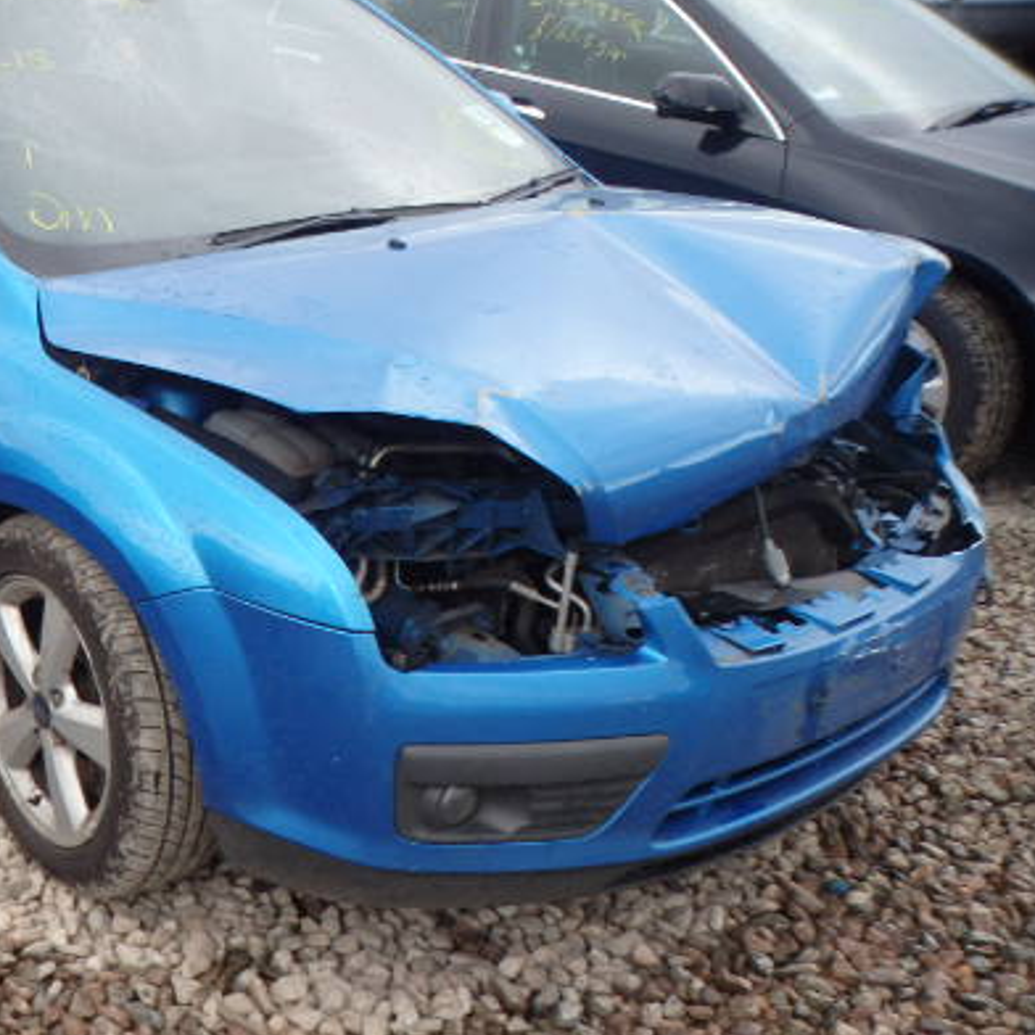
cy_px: 465
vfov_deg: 32.8
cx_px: 203
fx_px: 1759
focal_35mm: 52
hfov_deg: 31.9
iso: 125
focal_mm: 6.4
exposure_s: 1/80
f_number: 4.5
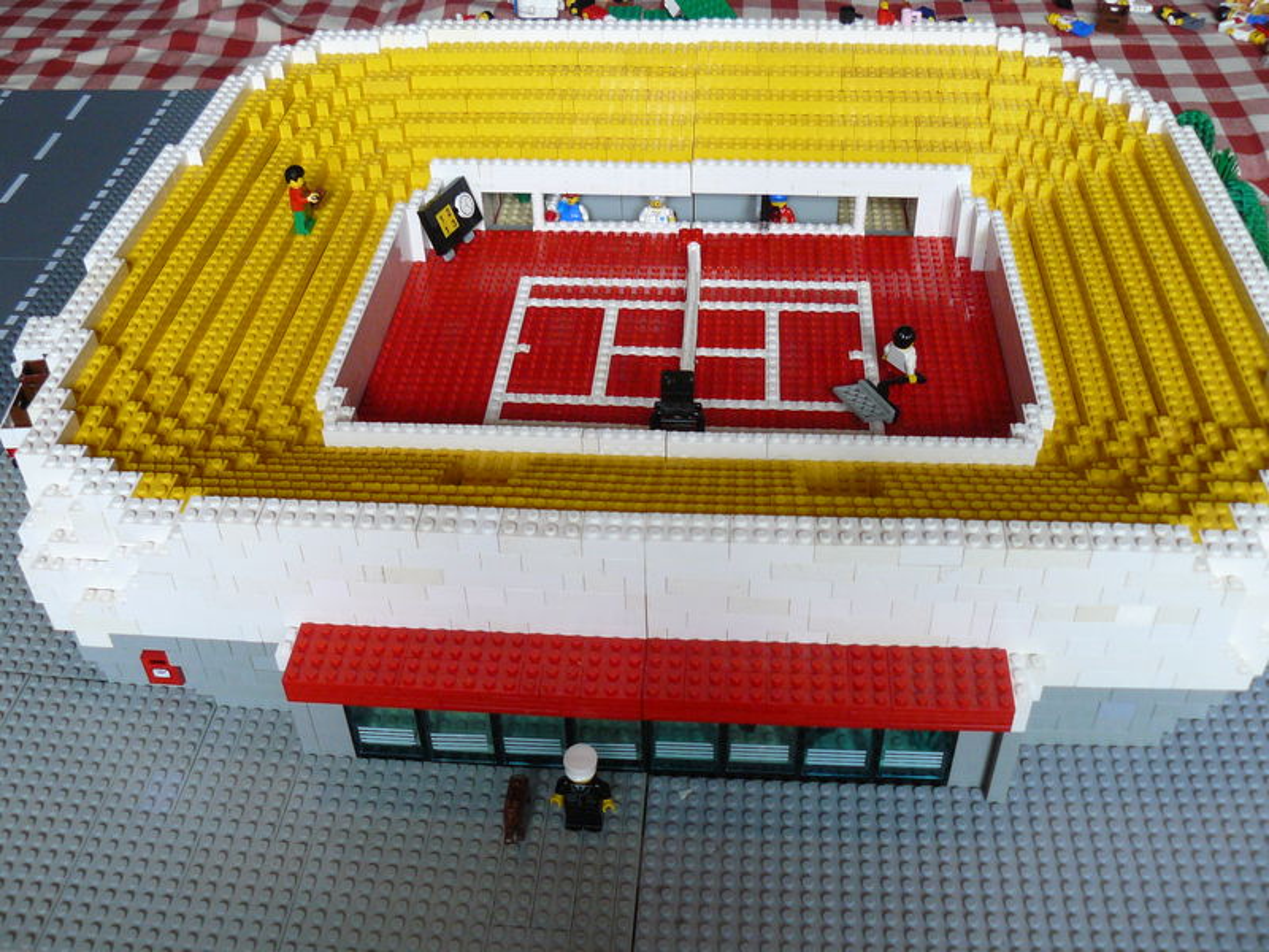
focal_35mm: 36
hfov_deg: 51.4
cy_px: 476
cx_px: 634
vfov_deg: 39.7
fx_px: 1320
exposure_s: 1/25
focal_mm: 6
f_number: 2.8
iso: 200
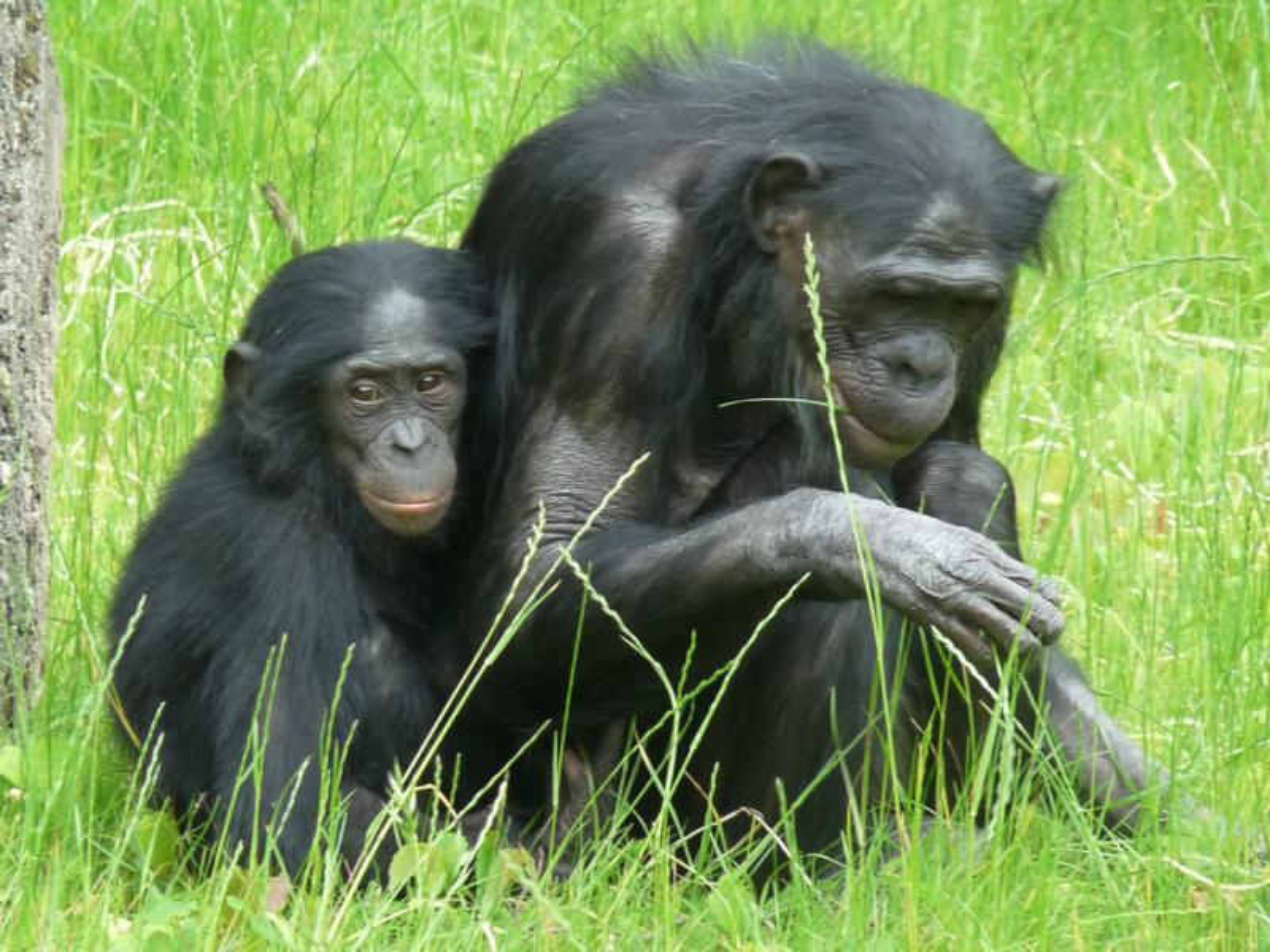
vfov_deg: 3.2
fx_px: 17097
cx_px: 635
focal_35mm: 466
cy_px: 476
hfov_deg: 4.3
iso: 250
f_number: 3.7
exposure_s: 1/160
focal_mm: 57.6
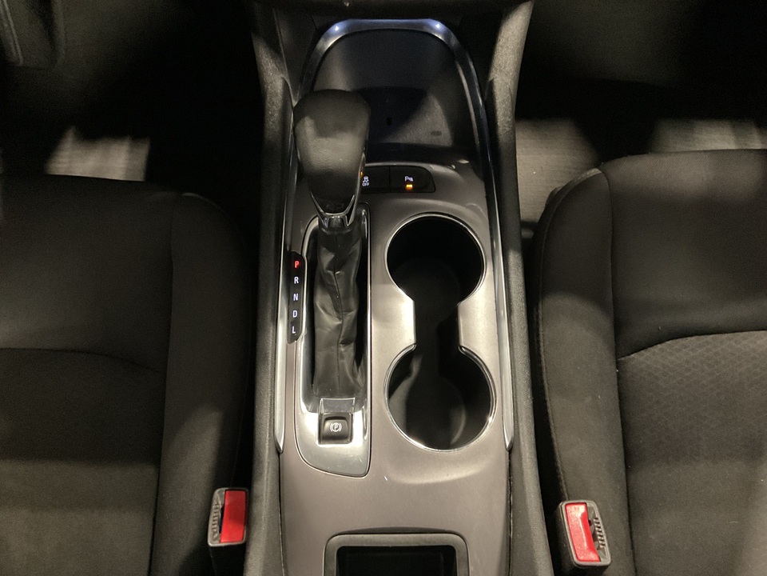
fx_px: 643
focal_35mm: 29
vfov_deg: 48.2
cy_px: 288
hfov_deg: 61.7
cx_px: 384
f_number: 1.8
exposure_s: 1/25
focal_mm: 3
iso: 400
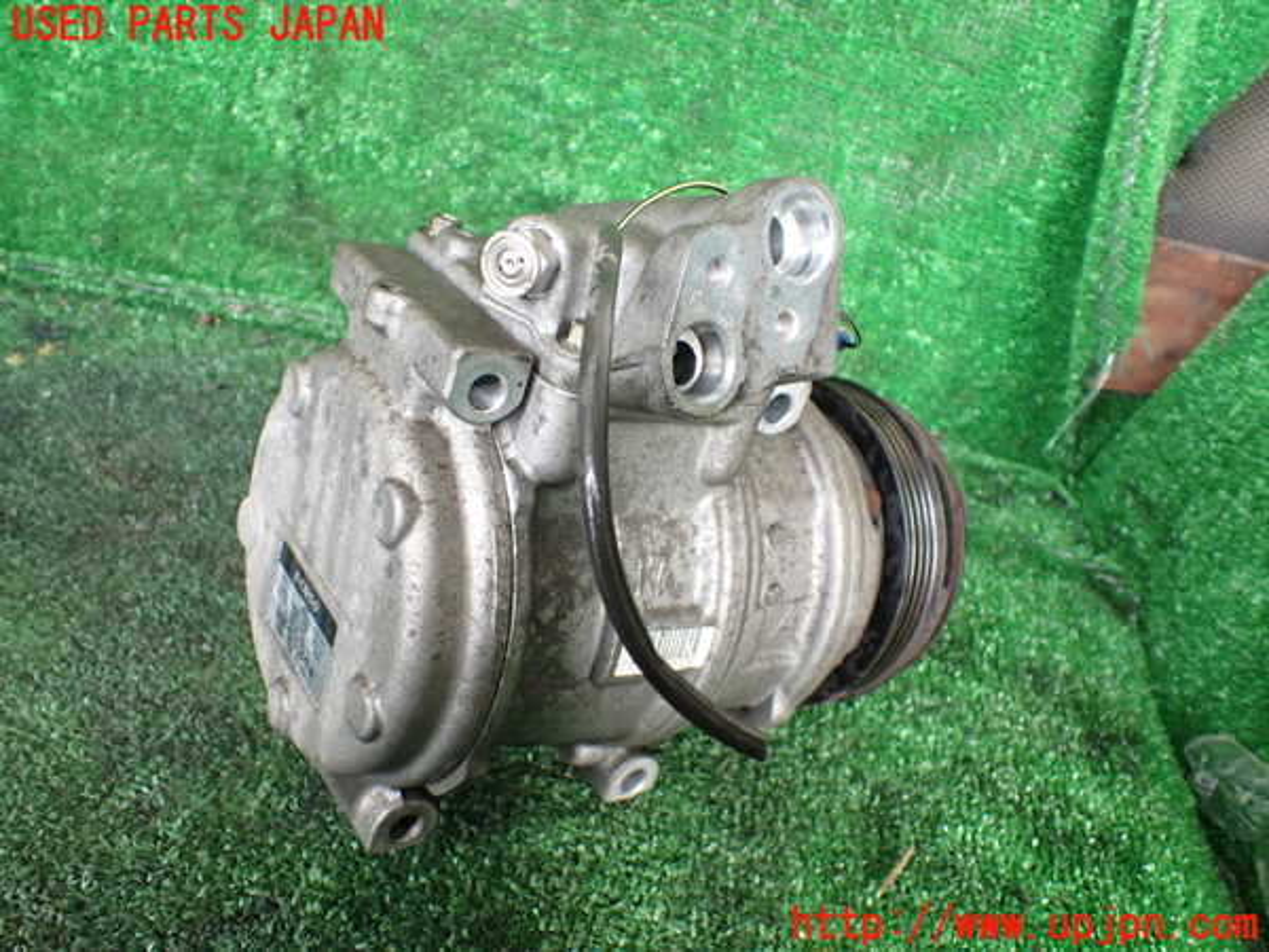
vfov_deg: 46.8
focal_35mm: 30
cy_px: 476
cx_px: 634
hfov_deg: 60.0
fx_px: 1100
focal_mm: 5.4
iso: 500
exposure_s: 1/125
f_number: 2.3
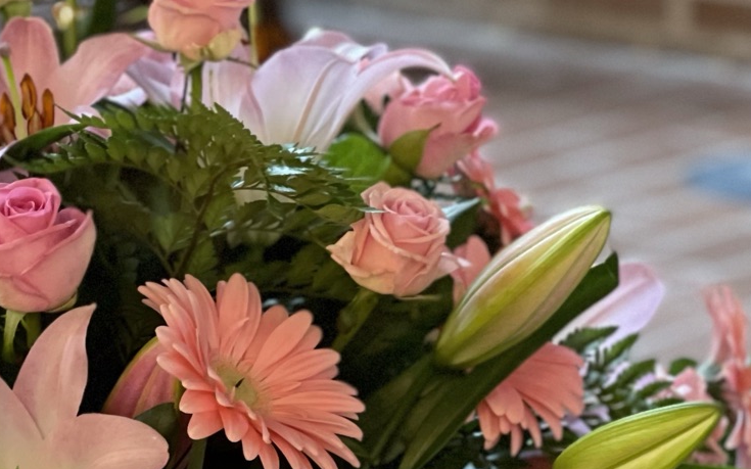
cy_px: 540
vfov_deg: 6.9
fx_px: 3867
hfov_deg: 11.0
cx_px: 111
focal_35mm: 189
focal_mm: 7.5
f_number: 2.2
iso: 400
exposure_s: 1/33
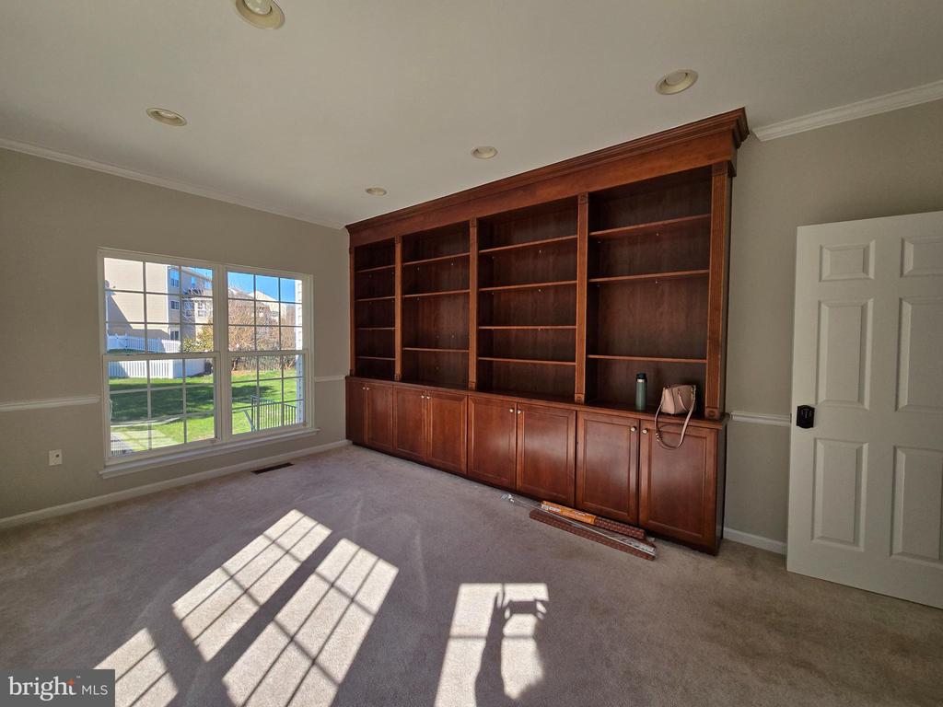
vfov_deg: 89.9
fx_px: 354
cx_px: 472
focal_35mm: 13
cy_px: 354
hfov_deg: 106.2
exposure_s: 1/719
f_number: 2.2
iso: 80
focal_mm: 2.2
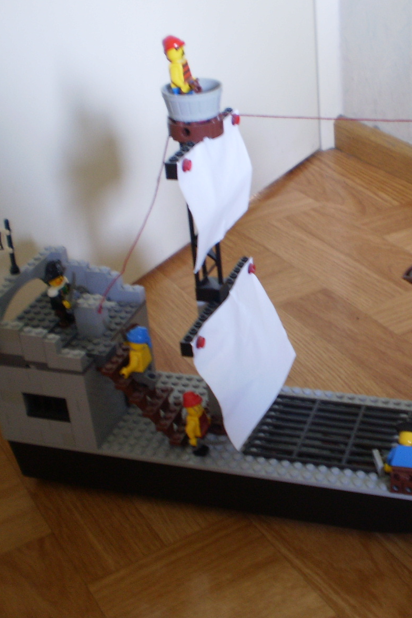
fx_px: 876
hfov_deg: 25.9
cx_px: 338
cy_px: 307
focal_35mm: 51
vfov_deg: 38.9
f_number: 3.1
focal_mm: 6.3
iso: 125
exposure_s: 1/3
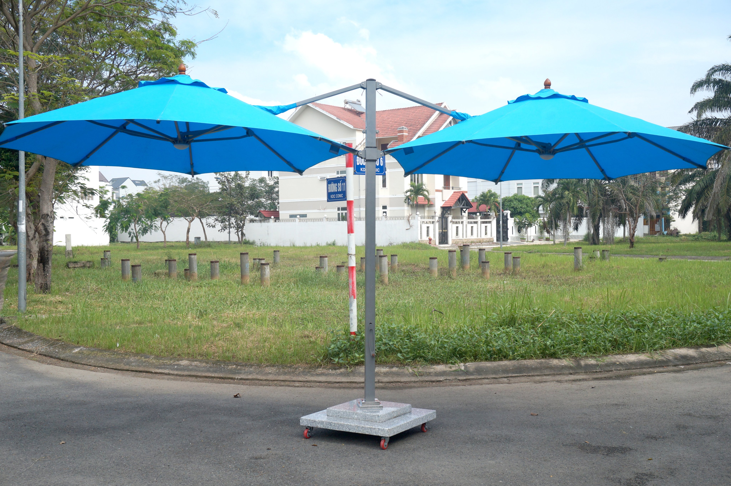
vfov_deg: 32.9
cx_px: 366
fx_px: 821
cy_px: 243
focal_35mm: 40
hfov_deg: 48.0
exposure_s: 1/250
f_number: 11
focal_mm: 27
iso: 200
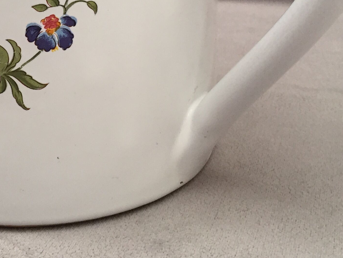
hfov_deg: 28.2
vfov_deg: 21.1
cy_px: -8
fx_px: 664
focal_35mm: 67
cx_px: 60
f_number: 2.2
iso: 50
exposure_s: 1/30
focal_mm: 4.15
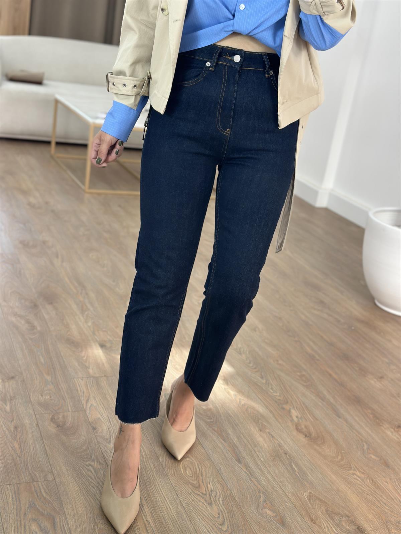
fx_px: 741
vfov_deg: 39.7
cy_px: 267
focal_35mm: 48
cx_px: 200
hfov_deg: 30.3
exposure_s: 1/129
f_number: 1.78
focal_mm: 6.86
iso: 64
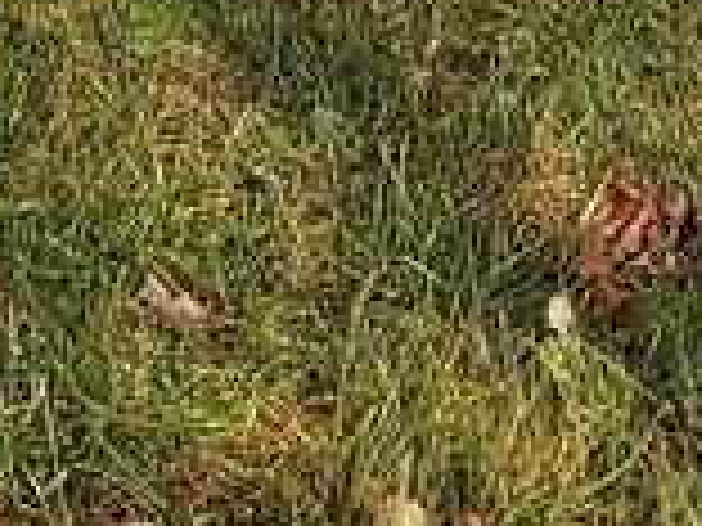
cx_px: 513
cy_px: -1146
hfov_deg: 18.6
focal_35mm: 105
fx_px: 2129
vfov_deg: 9.9
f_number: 1.9
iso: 50
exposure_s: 1/588
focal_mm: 2.18
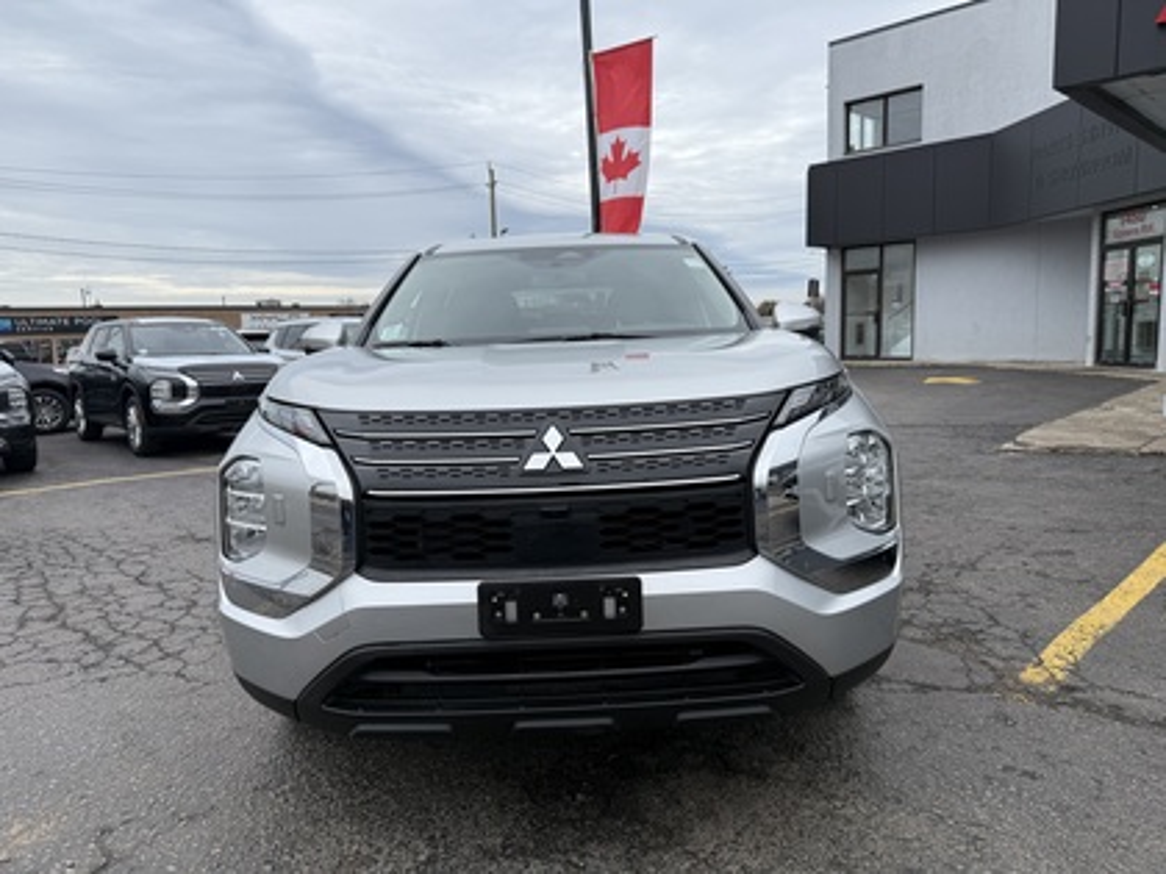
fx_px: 808
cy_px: 437
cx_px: 583
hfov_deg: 71.6
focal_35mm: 24
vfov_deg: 56.8
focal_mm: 6.76
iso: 80
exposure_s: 1/1464
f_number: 1.78
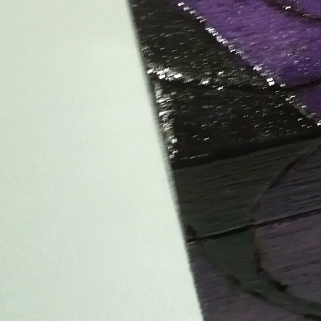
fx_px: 1175
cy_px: 43
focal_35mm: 112
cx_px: 527
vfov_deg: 15.4
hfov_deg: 14.2
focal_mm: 5.8
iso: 250
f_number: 2.8
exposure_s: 1/8
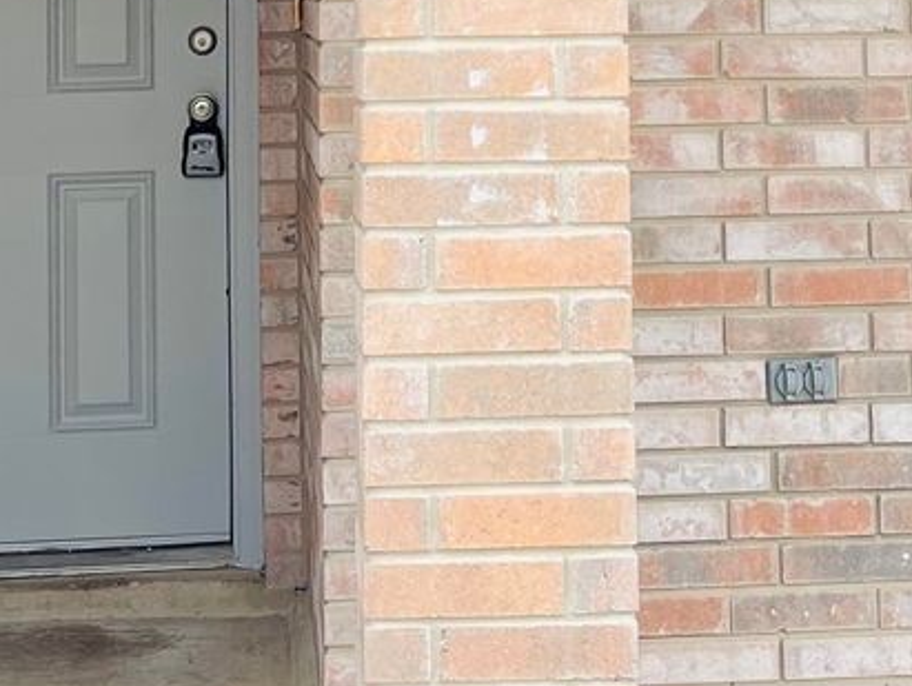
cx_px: 668
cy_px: -468
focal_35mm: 91
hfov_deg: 21.4
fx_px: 2400
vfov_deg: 14.6
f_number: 1.6
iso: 50
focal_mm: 5.1
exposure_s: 1/676
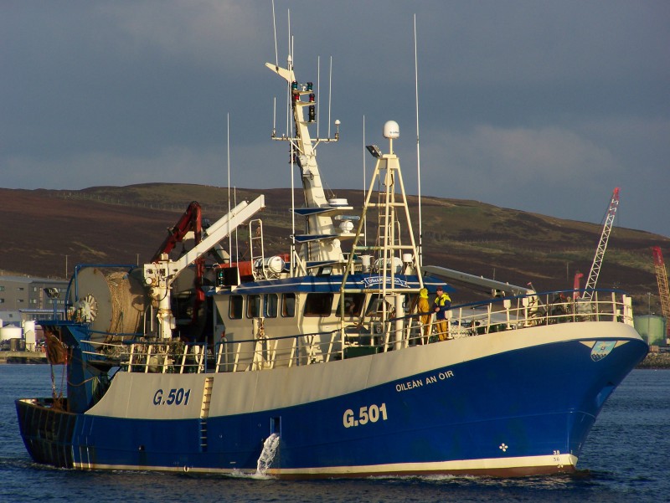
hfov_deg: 6.4
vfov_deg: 4.8
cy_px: 252
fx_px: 5946
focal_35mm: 307
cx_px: 335
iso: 80
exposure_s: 1/640
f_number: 7.1
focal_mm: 51
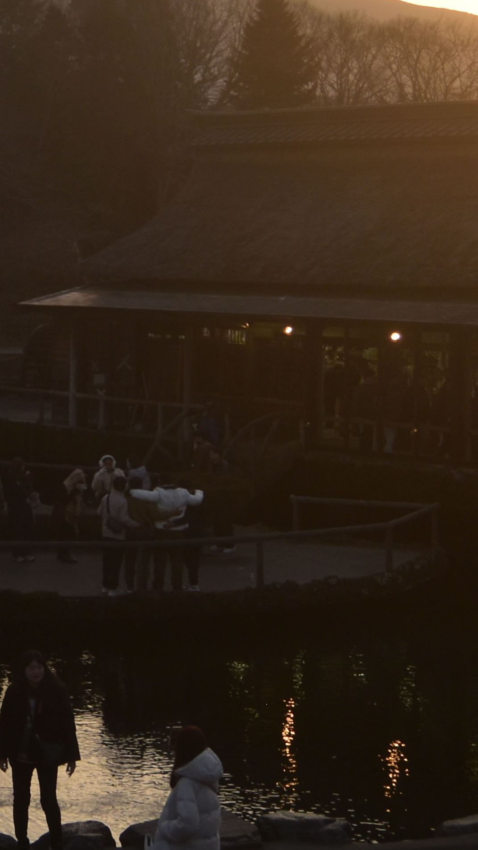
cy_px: 219
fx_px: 6120
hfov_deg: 4.5
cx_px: -67
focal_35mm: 272
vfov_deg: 7.9
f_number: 6.3
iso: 200
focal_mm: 55
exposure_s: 1/160
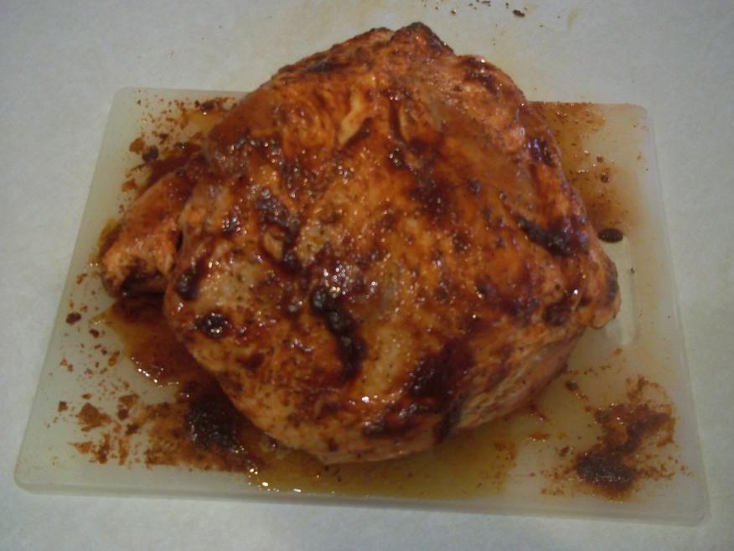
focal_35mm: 37
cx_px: 364
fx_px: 785
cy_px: 269
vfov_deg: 38.7
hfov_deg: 50.1
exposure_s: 1/30
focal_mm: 6.5
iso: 400
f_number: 3.1
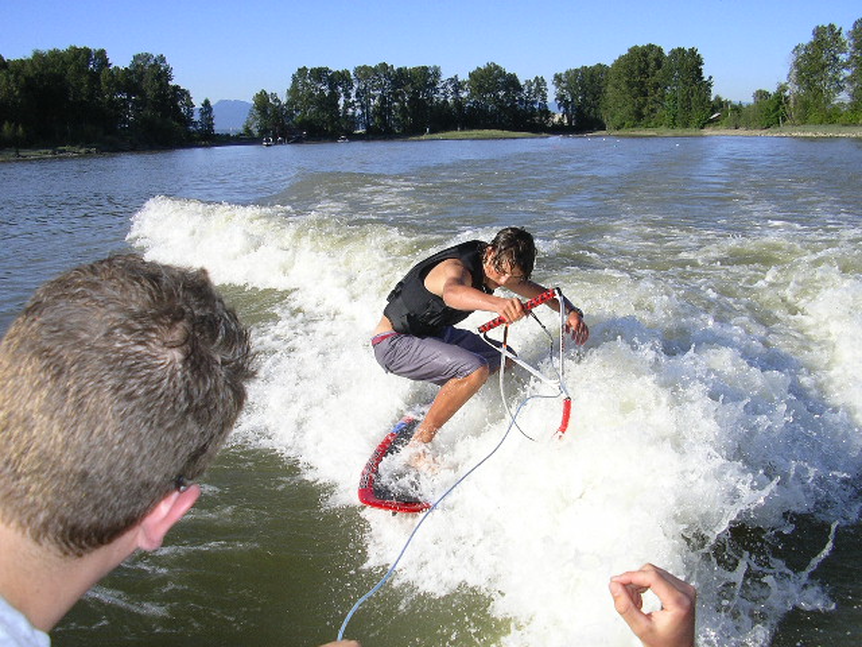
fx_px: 946
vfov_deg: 37.7
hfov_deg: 49.0
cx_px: 431
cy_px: 324
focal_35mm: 38
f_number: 4.1
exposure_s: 1/800
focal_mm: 5.8
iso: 64
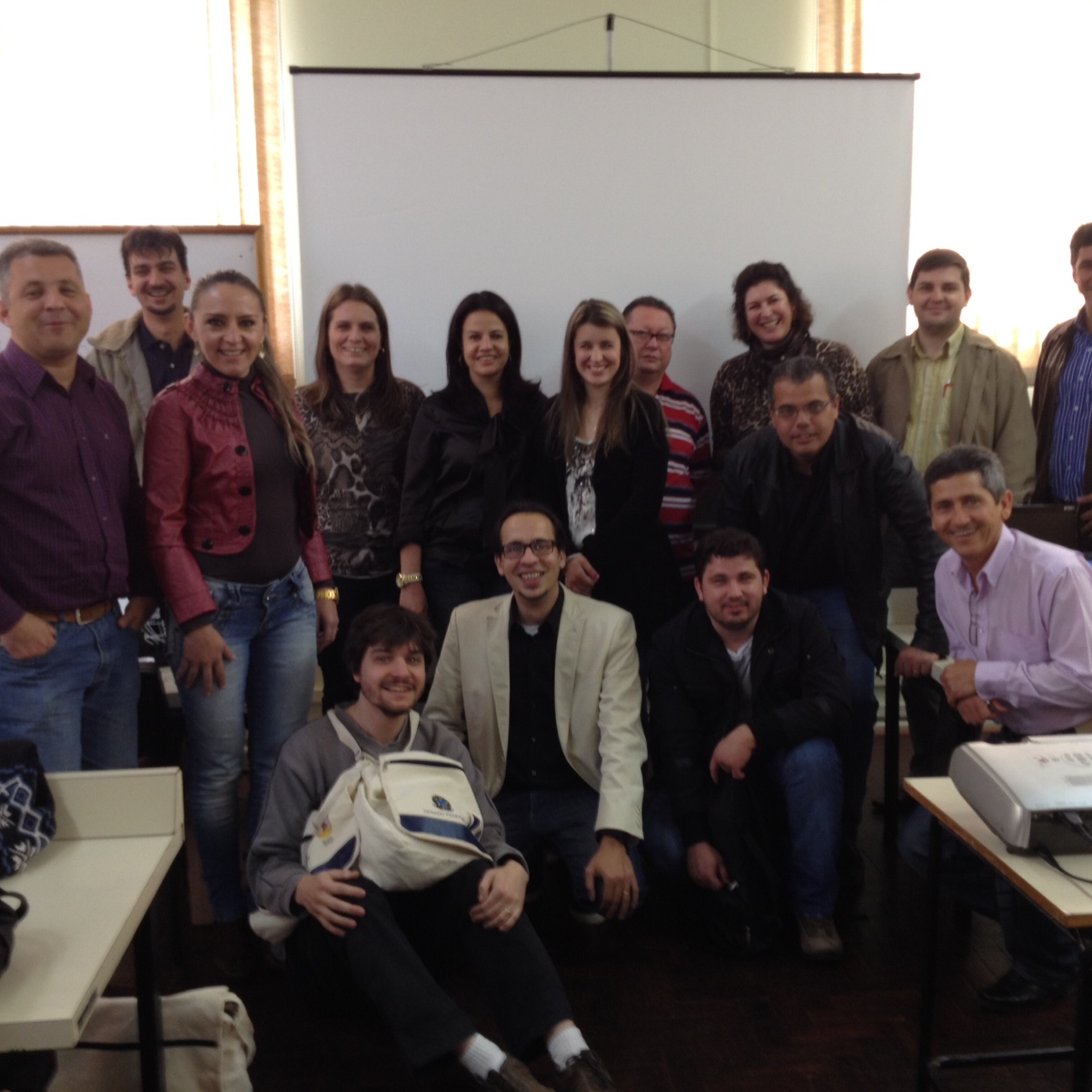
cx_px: 583
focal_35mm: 42
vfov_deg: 40.0
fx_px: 1499
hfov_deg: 40.0
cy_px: 538
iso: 80
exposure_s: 1/24
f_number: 2.4
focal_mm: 4.28
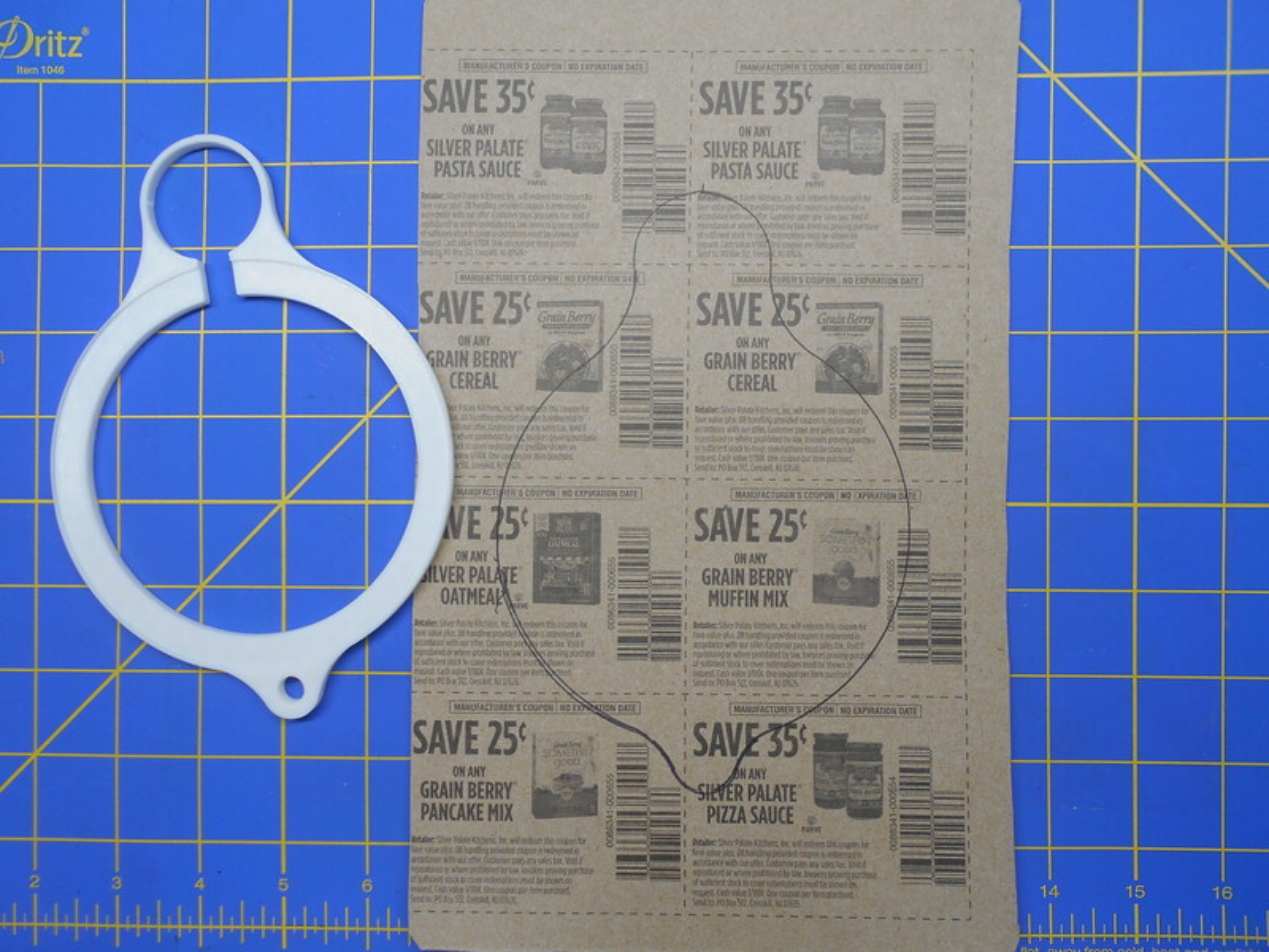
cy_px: 476
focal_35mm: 26
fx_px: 953
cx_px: 634
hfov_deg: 67.3
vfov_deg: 53.1
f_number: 3.2
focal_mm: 4.6
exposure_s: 1/125
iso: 80
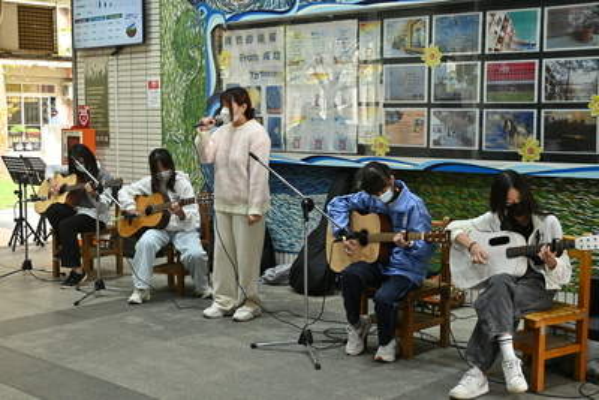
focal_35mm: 52
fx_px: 861
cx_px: 300
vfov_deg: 26.1
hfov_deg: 38.3
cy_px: 200
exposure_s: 1/250
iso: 1000
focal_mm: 34.5
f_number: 4
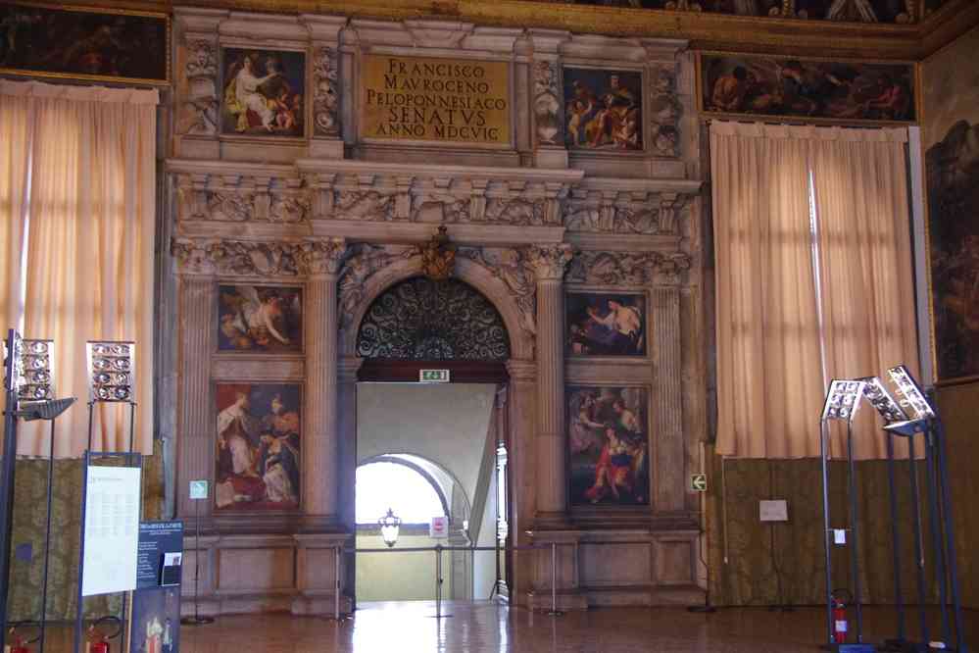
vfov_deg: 31.2
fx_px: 1169
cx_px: 490
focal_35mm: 43
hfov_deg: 45.4
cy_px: 326
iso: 3200
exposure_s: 1/20
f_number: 4
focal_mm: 29.4
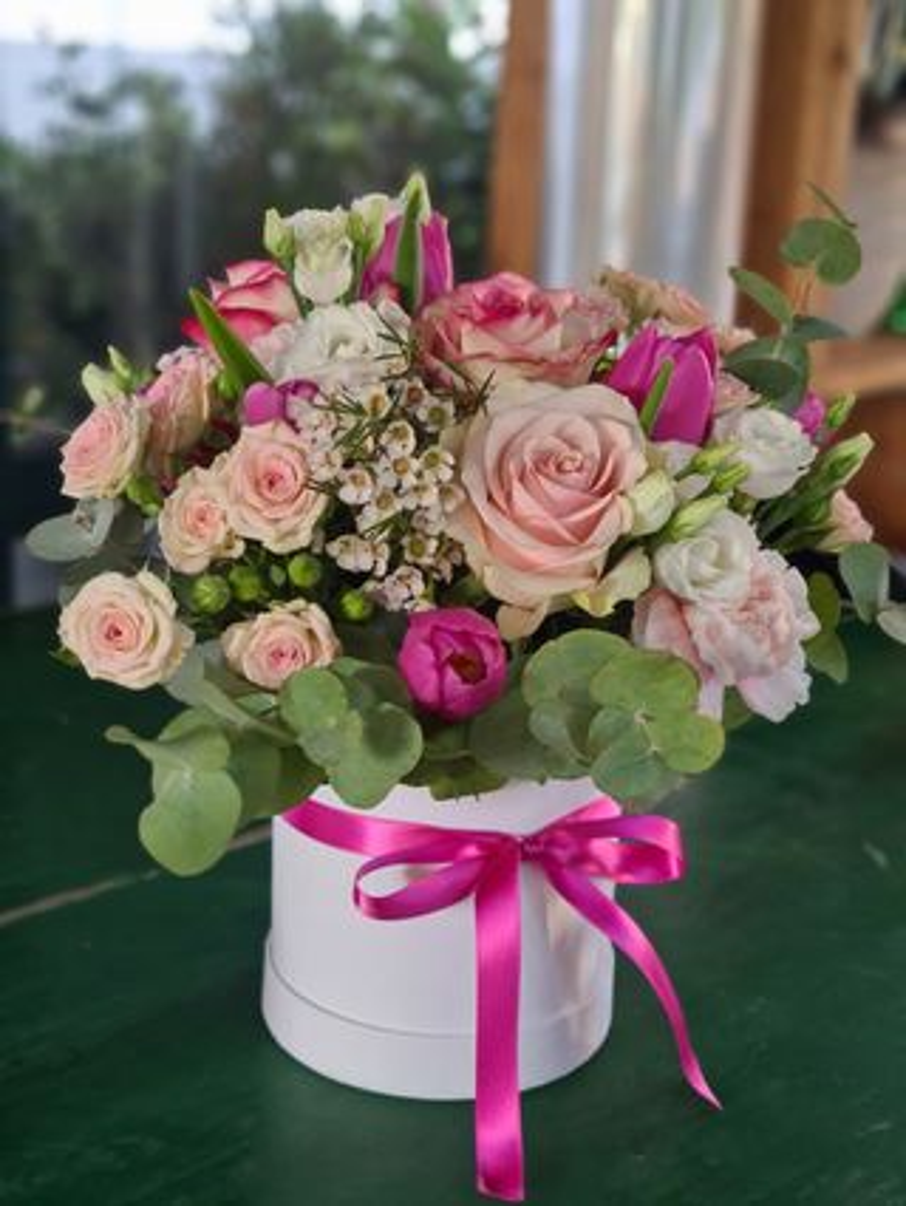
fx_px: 976
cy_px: 603
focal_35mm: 28
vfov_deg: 63.4
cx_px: 453
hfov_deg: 49.8
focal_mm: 5.9
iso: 64
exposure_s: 1/50
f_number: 2
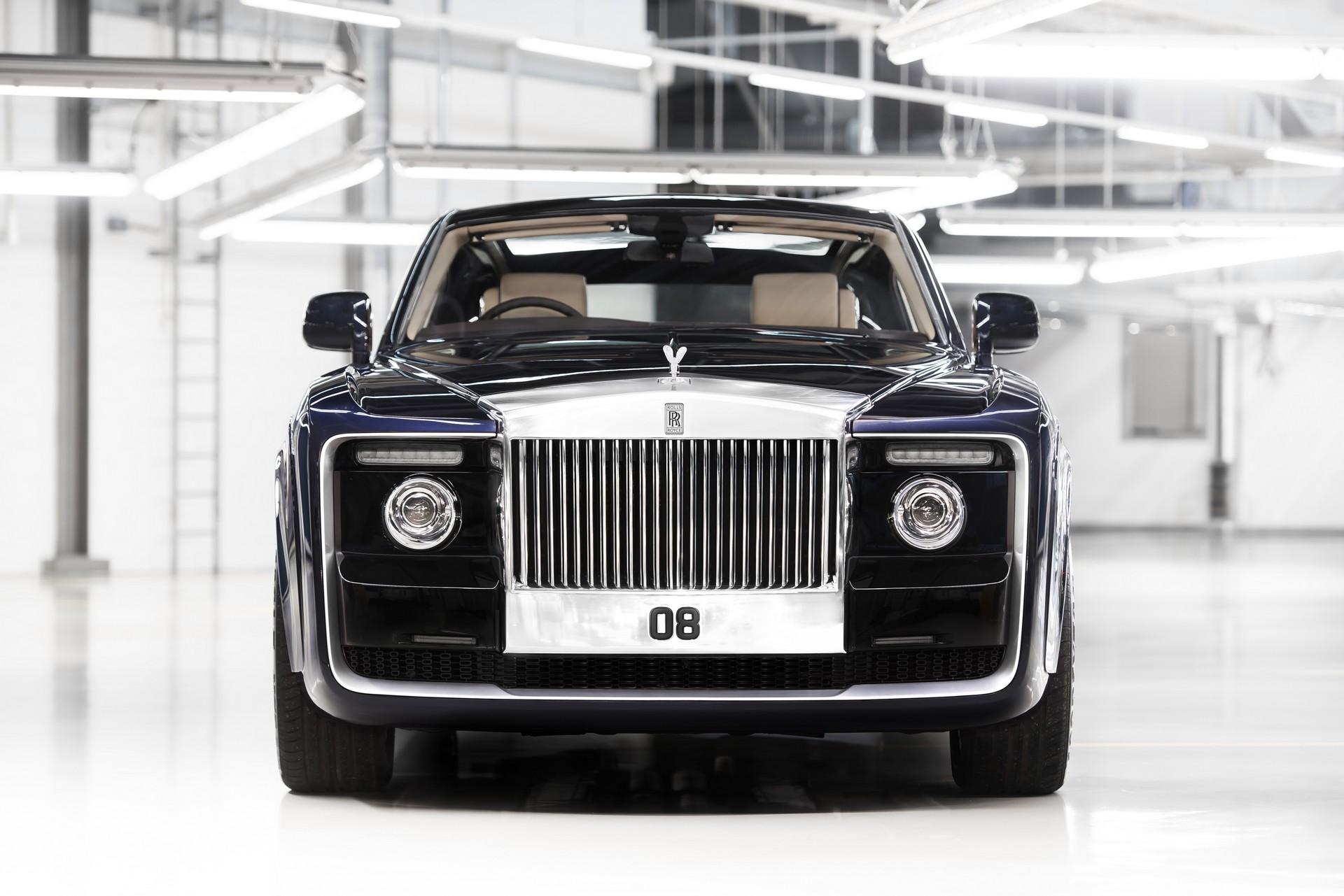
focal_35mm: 112
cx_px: 672
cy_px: 448
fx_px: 4182
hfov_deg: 18.3
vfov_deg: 12.2
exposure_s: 1/13
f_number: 2.8
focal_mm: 112
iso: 100
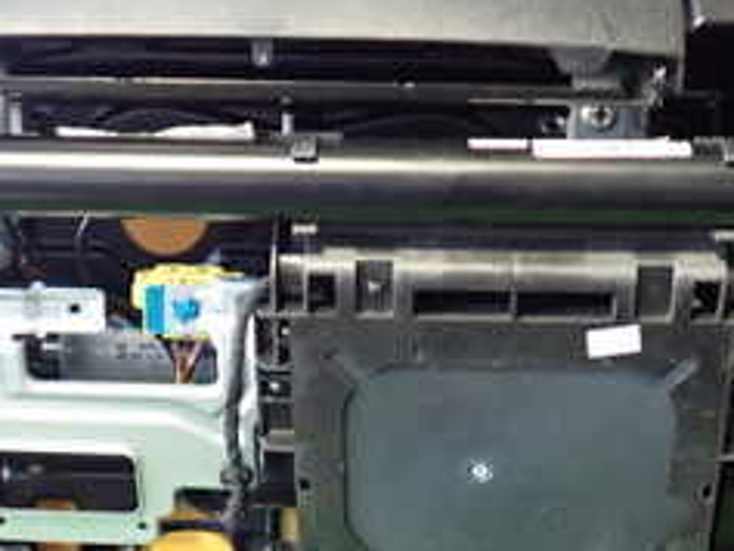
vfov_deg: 19.2
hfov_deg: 25.6
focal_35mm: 76
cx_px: 406
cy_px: 436
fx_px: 1612
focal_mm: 5.4
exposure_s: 1/30
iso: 800
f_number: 2.3
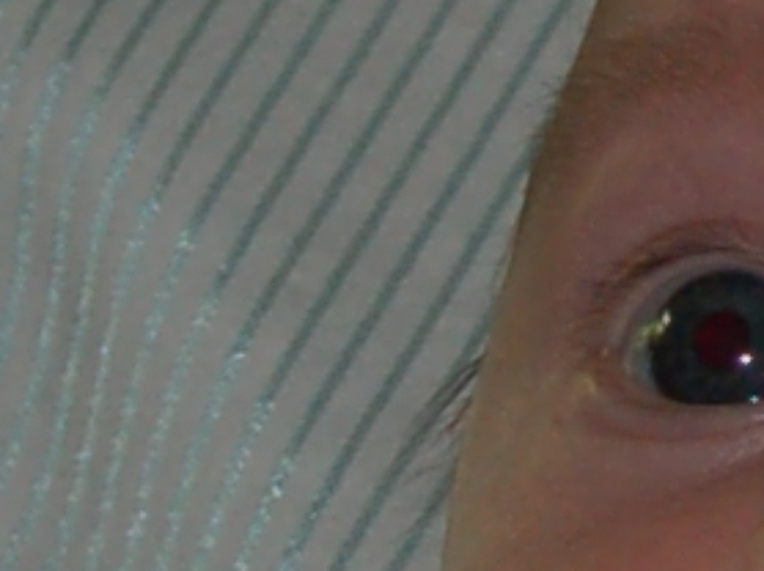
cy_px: -371
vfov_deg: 1.7
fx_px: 18925
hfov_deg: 2.3
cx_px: 2457
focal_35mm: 858
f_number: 5.6
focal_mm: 55
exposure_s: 1/60
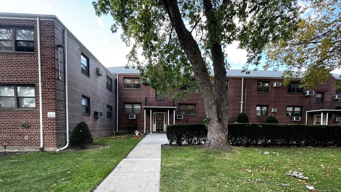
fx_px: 145
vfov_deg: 64.8
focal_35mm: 16
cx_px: 170
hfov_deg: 99.4
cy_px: 133
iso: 125
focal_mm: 2.22
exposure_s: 1/99
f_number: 2.2
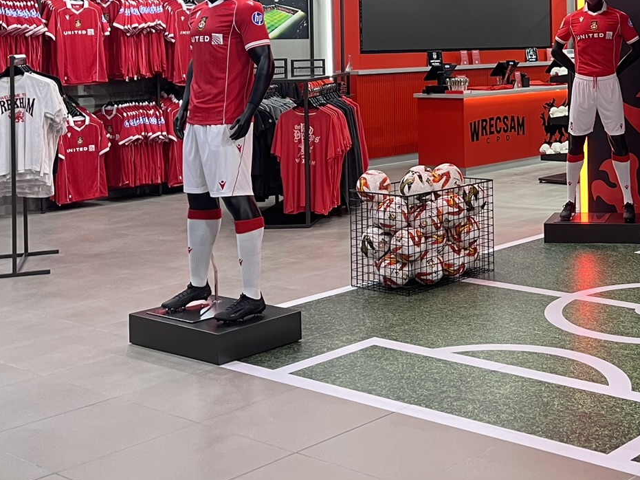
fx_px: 1017
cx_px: 589
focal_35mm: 55
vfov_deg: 25.7
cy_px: 48
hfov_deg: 33.0
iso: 100
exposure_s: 1/50
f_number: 1.6
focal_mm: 5.1
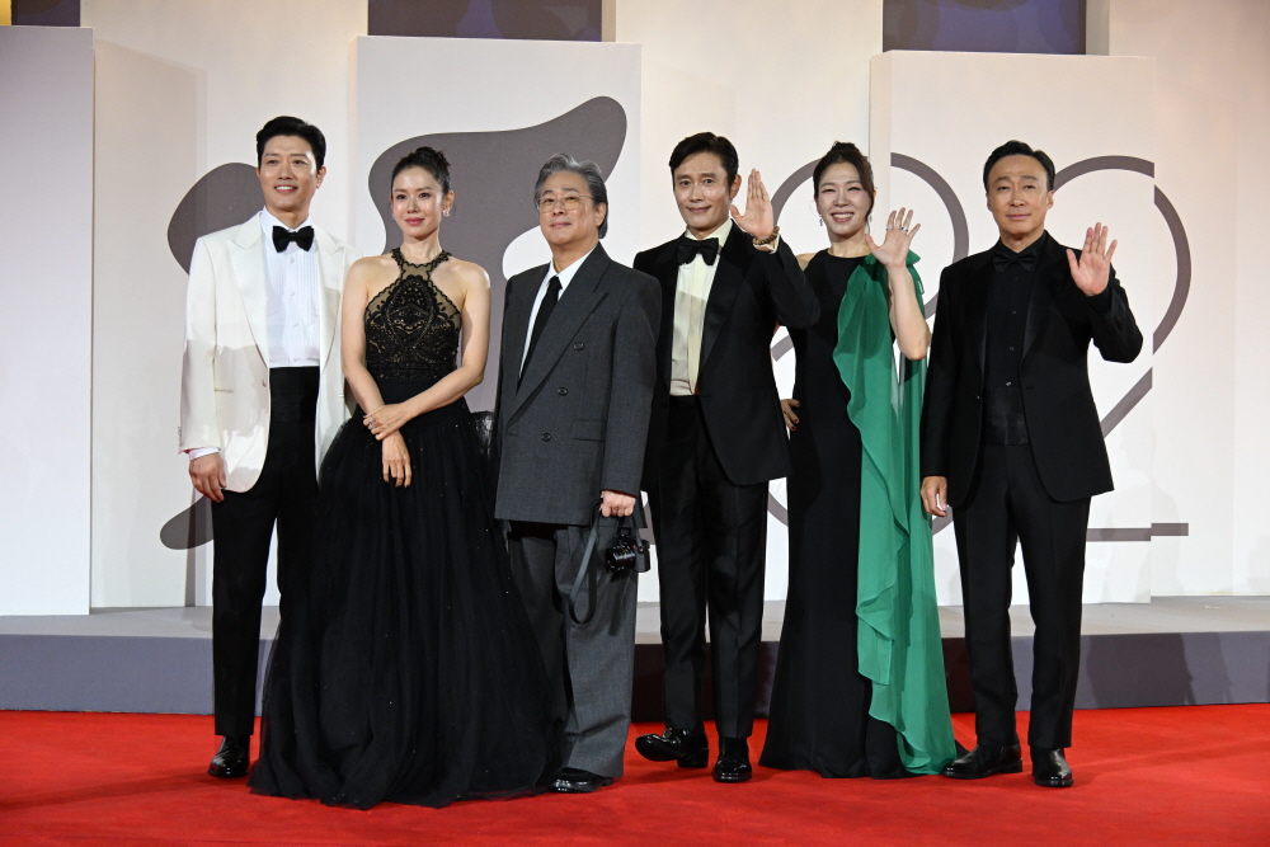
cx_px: 635
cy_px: 424
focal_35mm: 84
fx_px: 2964
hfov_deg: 24.2
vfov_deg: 16.3
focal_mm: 84
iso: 3200
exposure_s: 1/200
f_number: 7.1
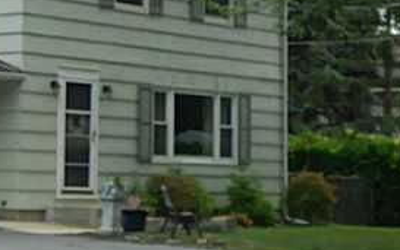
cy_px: 60
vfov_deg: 9.4
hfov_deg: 14.6
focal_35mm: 139
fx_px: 1516
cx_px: -63
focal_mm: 10
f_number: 4.9
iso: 80
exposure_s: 1/200
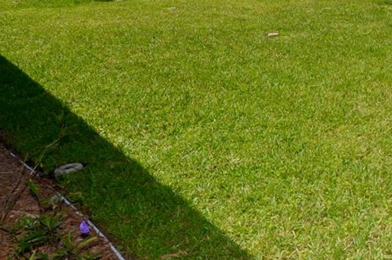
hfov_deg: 32.1
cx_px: 453
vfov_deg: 24.4
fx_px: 576
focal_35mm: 53
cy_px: 10
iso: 100
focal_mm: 12
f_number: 10
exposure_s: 1/250
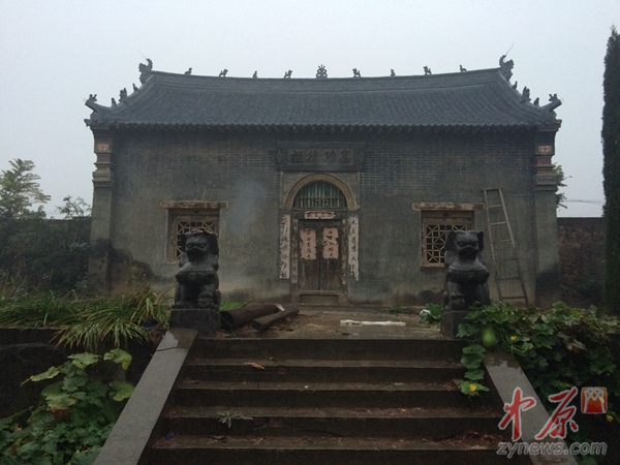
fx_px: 519
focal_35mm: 29
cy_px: 232
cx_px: 310
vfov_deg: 48.2
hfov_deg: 61.7
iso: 200
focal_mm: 4.15
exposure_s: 1/30
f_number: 2.2
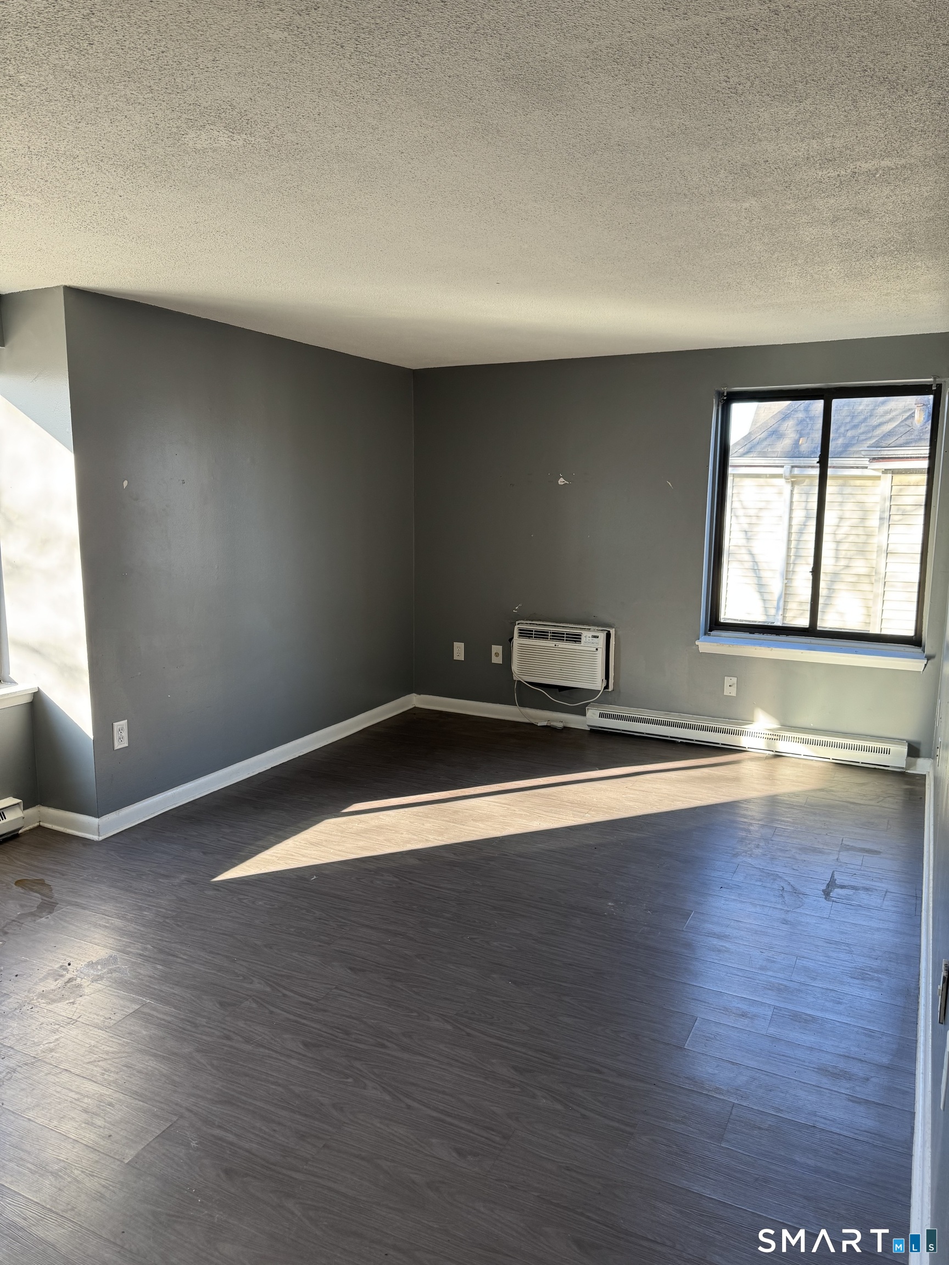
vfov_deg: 71.6
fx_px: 877
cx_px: 474
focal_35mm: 24
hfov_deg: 56.8
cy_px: 632
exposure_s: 1/121
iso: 100
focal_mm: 6.76
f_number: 1.78
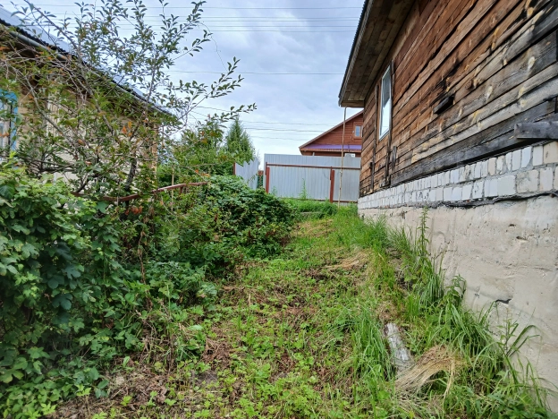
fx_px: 419
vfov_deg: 53.1
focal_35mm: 26
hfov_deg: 67.3
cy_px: 210
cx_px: 279
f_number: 1.8
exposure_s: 1/103
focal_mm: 3.98
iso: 20
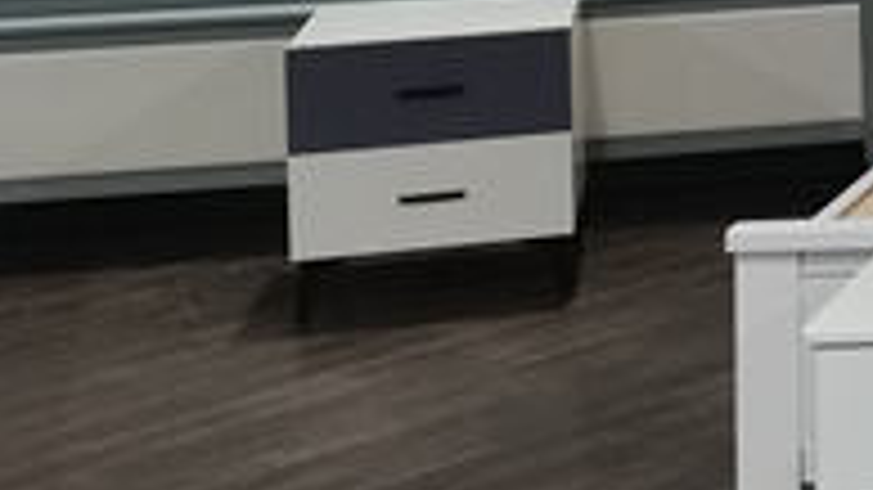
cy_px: -414
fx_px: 2708
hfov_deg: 15.2
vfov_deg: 9.8
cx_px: 1688
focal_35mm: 117
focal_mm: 5.58
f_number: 1.8
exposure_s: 1/50
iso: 100
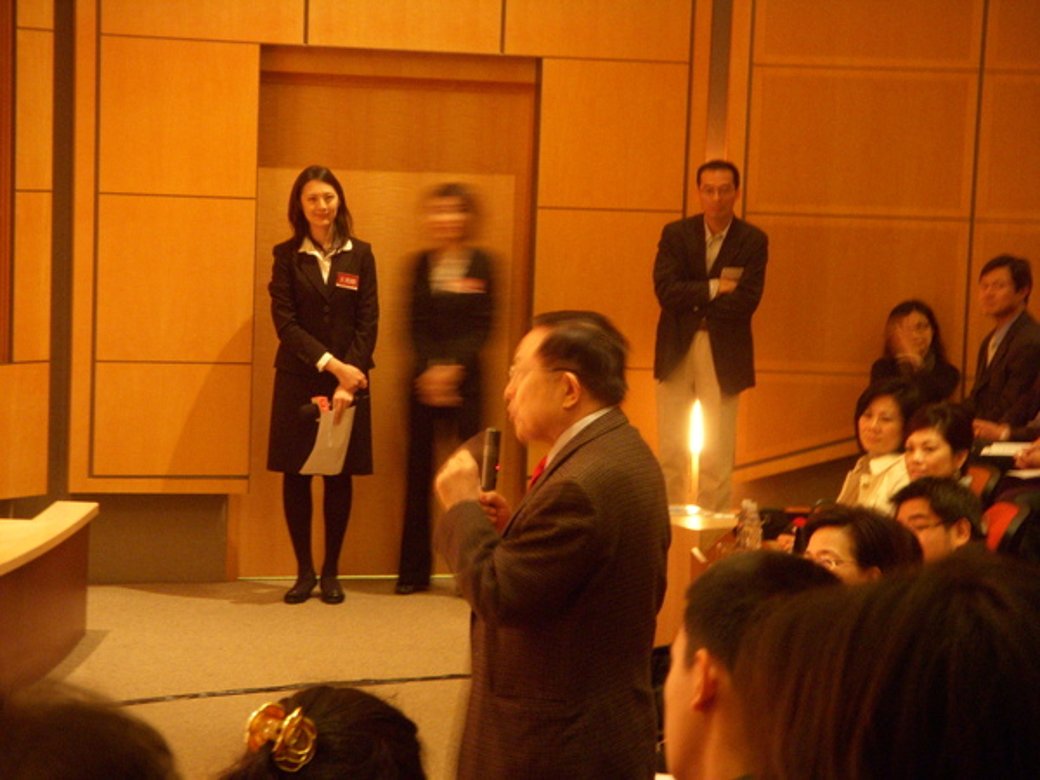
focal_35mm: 104
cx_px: 520
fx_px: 3125
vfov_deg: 14.2
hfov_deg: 18.9
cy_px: 390
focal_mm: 17.3
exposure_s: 1/2.5
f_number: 4.1
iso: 400
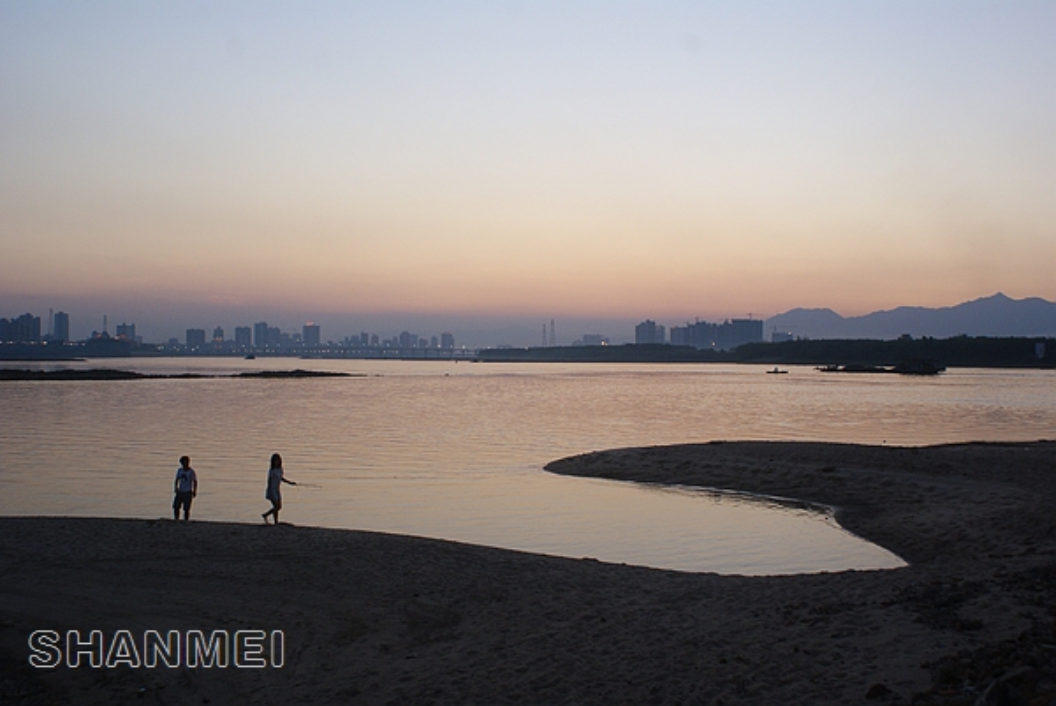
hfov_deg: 49.5
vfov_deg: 34.3
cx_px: 528
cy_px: 353
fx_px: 1145
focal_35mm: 39
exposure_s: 1/40
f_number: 8
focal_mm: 26
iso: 400
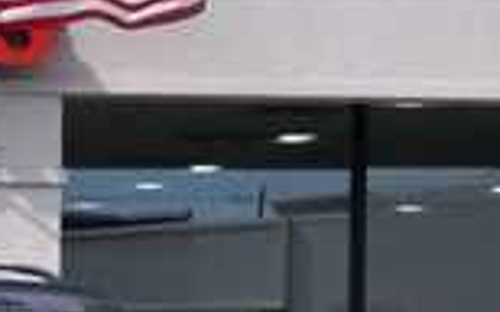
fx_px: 2601
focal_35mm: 191
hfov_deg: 10.2
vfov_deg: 6.8
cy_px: 416
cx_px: -487
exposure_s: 1/500
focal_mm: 30
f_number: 11
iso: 400
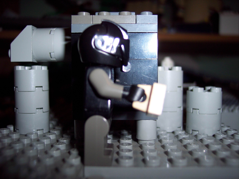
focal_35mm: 39
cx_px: 120
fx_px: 269
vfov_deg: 36.8
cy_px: 90
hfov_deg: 47.9
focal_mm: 8
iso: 100
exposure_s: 1/60
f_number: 2.8
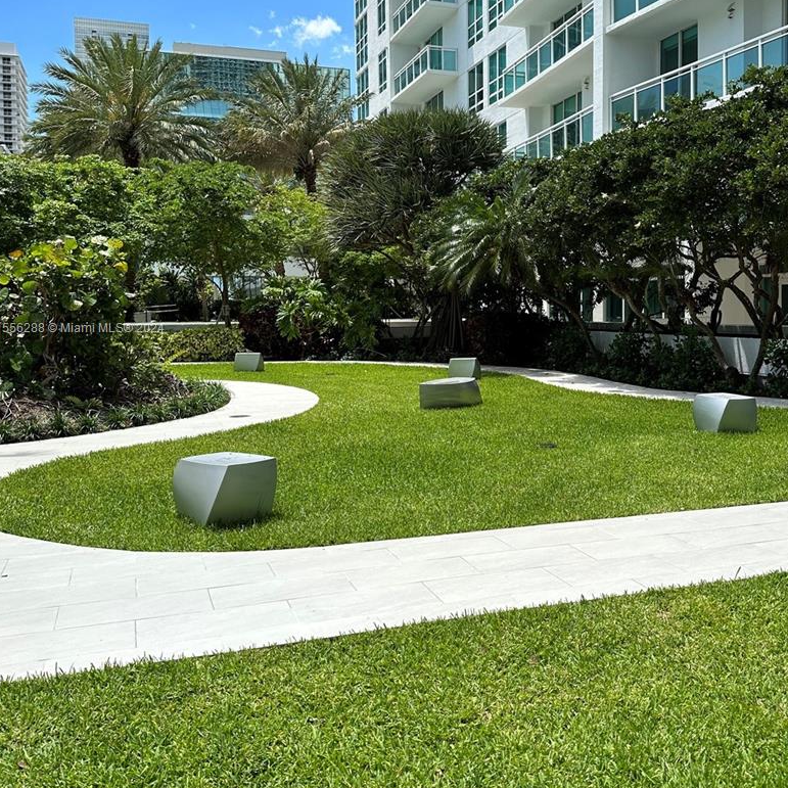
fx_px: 850
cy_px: 329
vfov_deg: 49.5
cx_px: 437
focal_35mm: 33
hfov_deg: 49.6
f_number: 1.78
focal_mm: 6.86
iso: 80
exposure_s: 1/2732
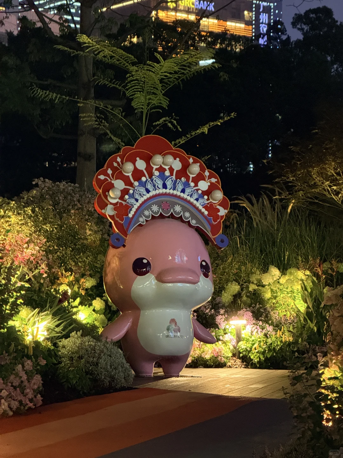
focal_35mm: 120
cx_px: 172
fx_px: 1585
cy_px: 229
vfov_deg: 16.4
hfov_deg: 12.3
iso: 1000
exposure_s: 1/25
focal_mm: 15.66
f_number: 2.8
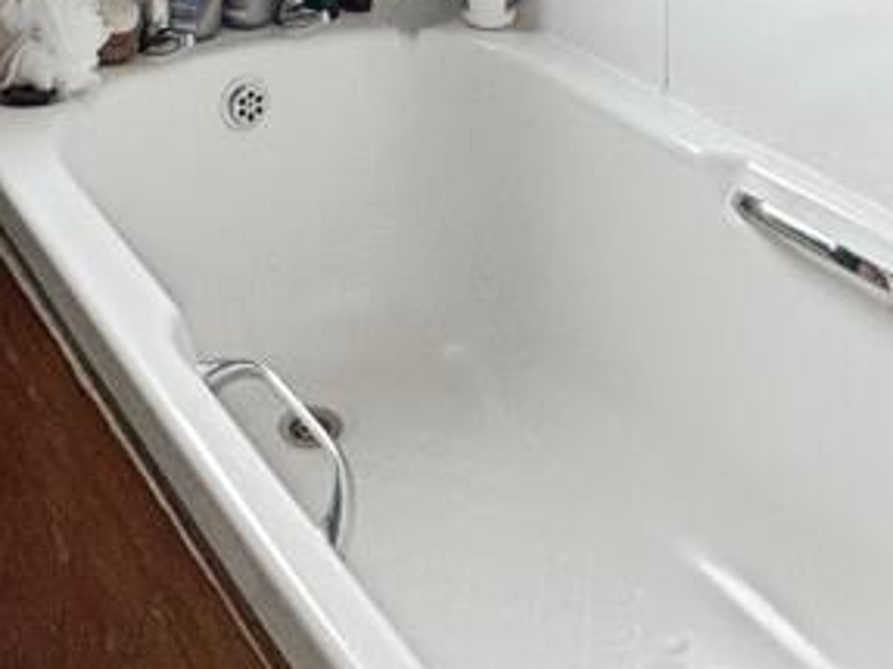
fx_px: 1289
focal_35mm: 50
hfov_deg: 38.2
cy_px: -171
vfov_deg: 25.5
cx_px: 395
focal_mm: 2.22
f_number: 2.2
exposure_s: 1/99
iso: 100
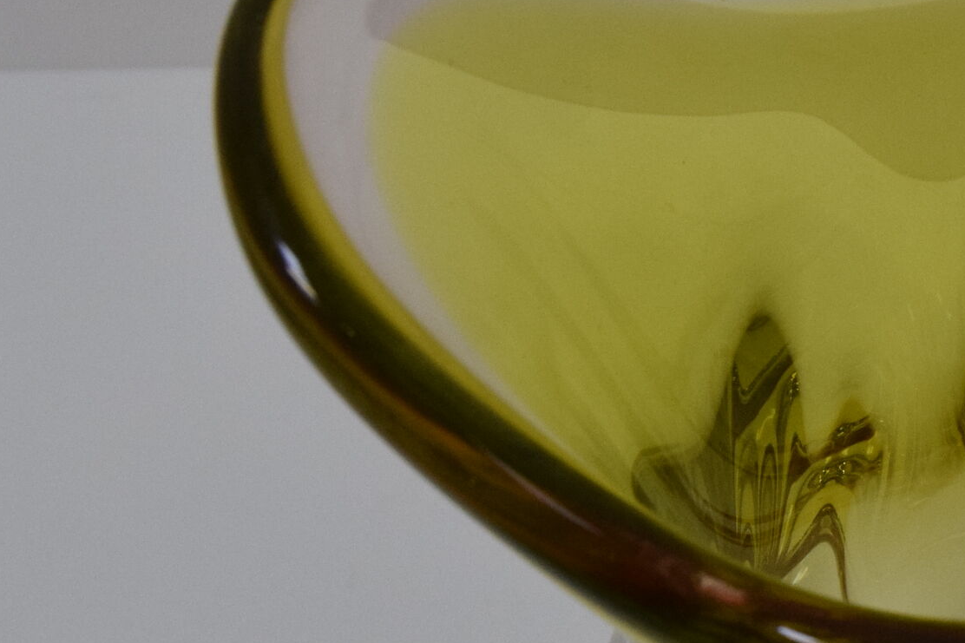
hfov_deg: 18.7
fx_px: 2814
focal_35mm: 105
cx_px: 1080
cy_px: 564
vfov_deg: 12.9
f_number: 9
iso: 1600
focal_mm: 26
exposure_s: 1/320
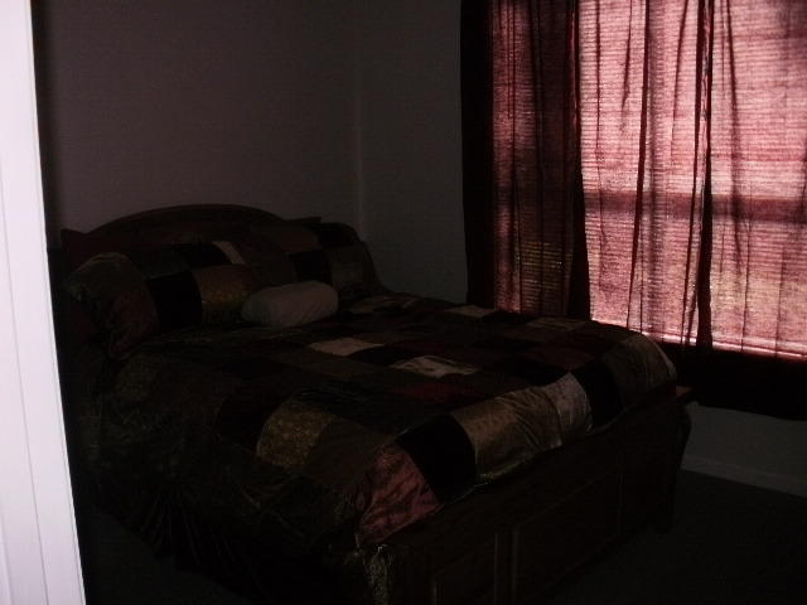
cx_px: 404
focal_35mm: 36
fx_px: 839
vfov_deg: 39.7
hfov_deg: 51.4
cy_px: 302
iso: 125
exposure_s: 1/30
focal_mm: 6.3
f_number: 3.5
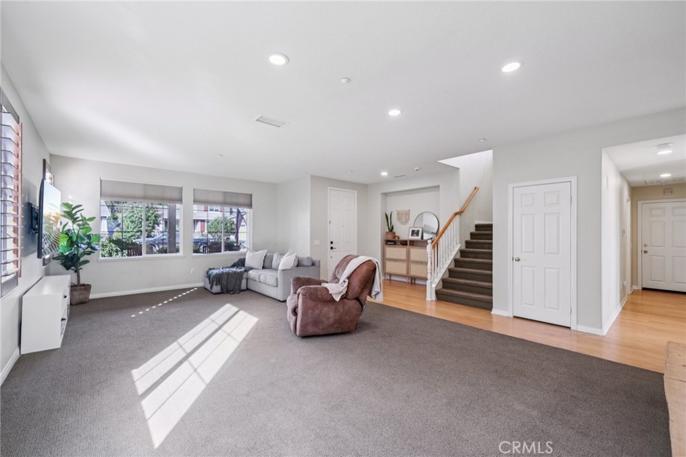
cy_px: 228
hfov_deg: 104.3
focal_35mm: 14
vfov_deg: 81.2
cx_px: 343
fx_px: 267
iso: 400
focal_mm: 14
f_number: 8
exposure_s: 1/25
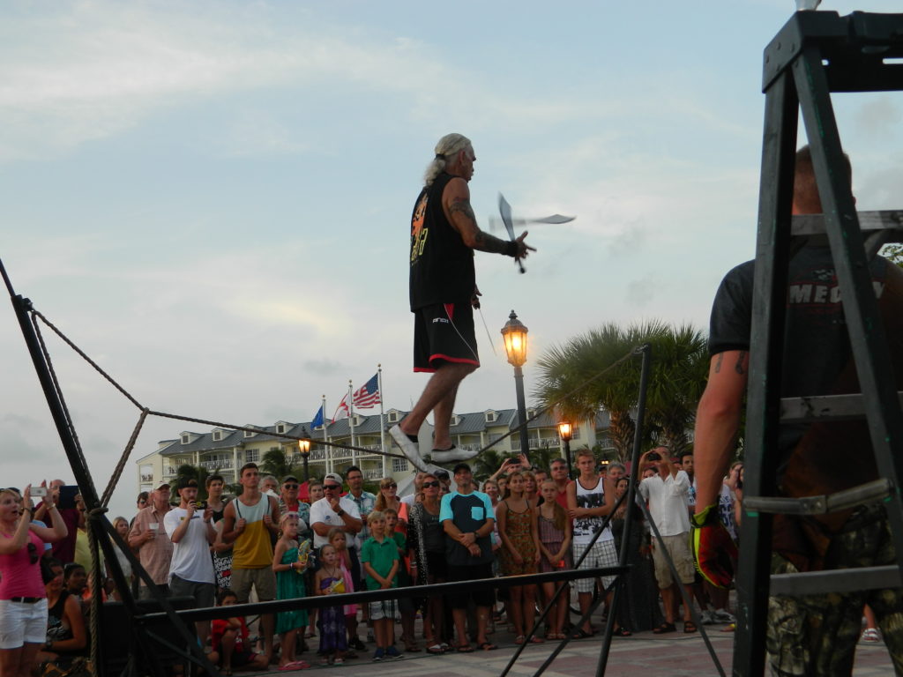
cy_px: 338
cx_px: 452
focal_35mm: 41
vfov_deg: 35.1
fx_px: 1070
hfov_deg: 45.8
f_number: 3.5
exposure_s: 1/60
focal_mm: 7.3
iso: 80
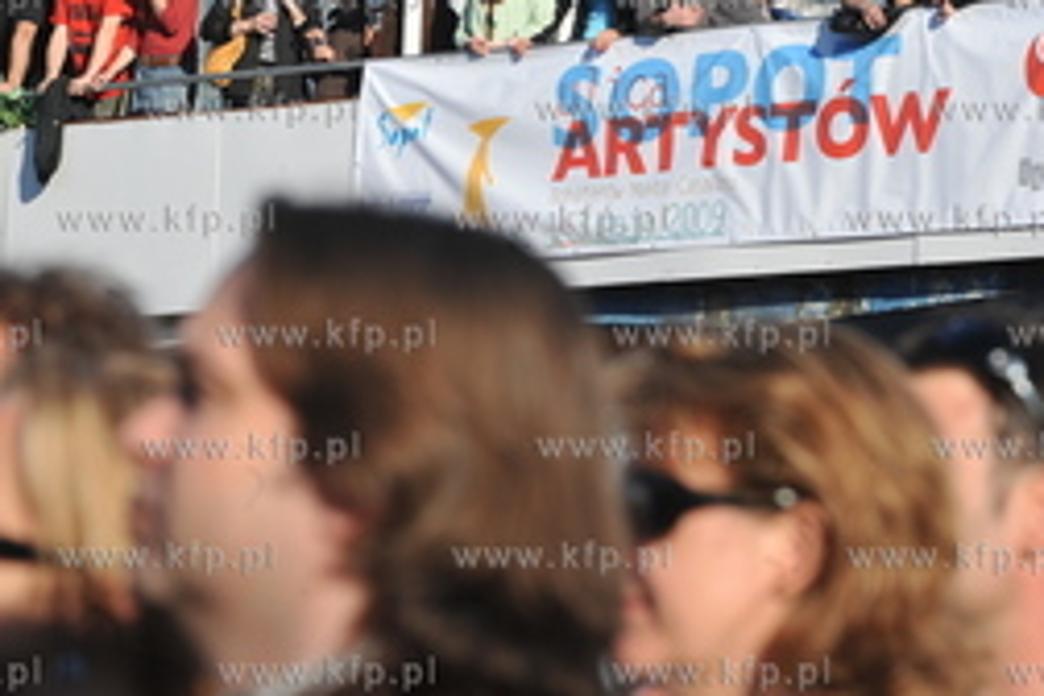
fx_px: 7365
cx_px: 472
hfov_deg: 8.1
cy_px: 389
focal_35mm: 254
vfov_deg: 5.4
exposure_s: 1/500
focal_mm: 160
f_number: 11
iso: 400
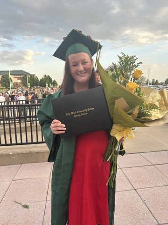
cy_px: 110
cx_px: 85
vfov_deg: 69.4
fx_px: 162
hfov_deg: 54.9
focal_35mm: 25
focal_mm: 6.86
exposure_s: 1/356
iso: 80
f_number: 1.78
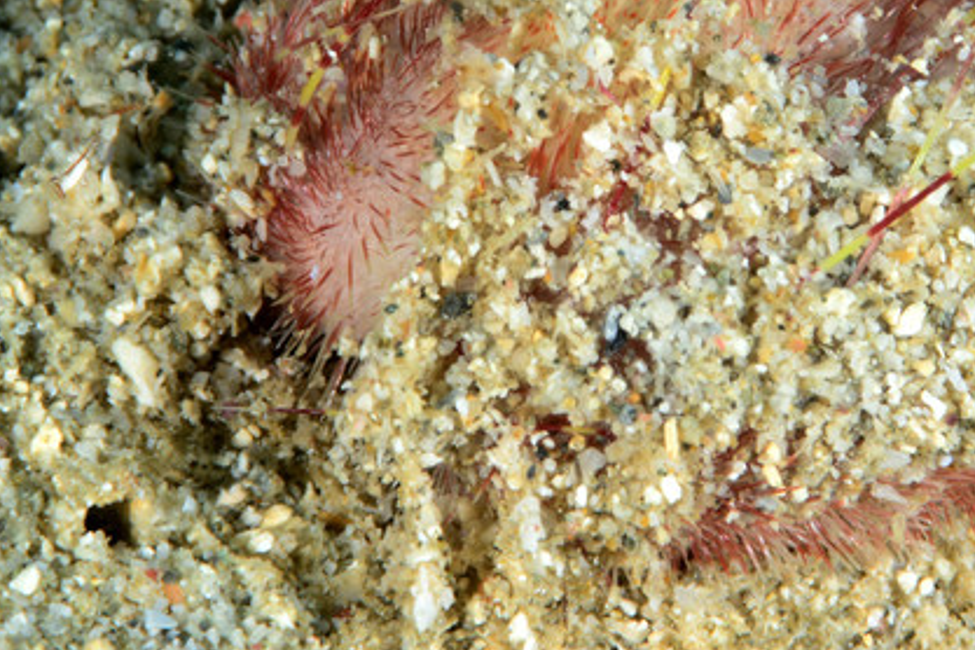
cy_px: 129
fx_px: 7854
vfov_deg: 4.7
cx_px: 791
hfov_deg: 7.1
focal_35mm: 290
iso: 200
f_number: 29
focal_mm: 105
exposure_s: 1/160
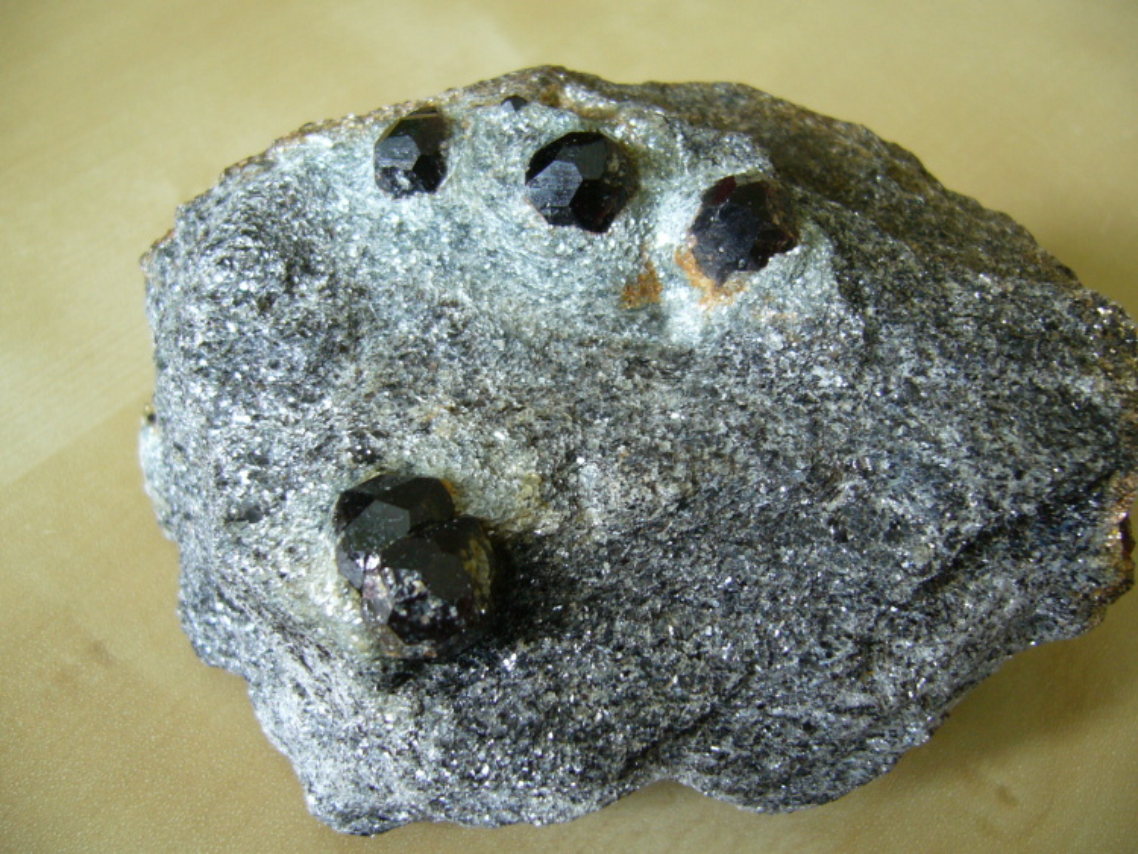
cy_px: 427
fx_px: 1151
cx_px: 569
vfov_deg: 40.7
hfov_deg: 52.6
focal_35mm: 35
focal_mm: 5.8
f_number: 2.8
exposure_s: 1/13
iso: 100
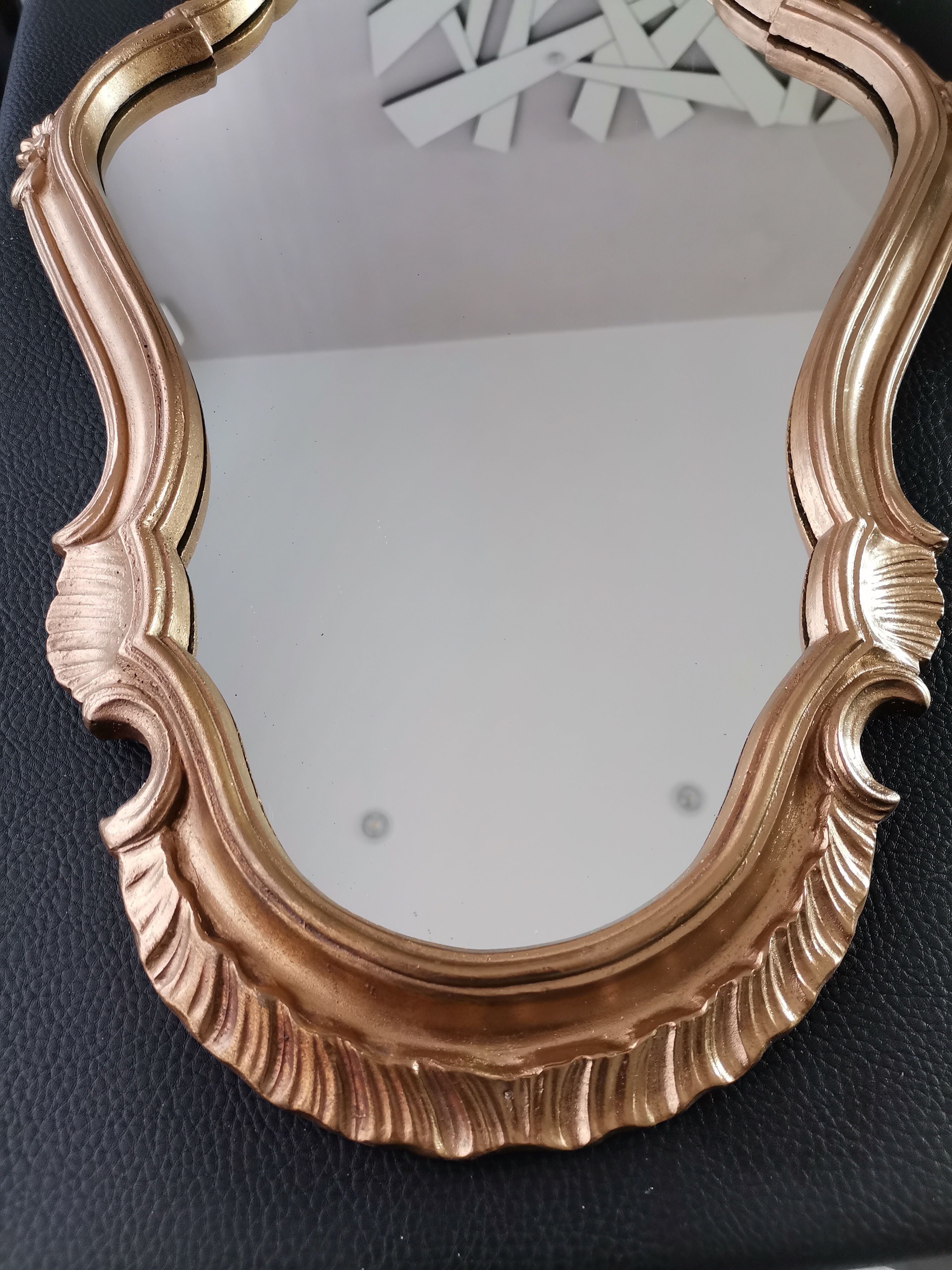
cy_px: 635
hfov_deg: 53.1
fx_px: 953
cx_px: 476
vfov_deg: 67.3
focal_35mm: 26
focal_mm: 4.75
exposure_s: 1/50
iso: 400
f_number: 1.8
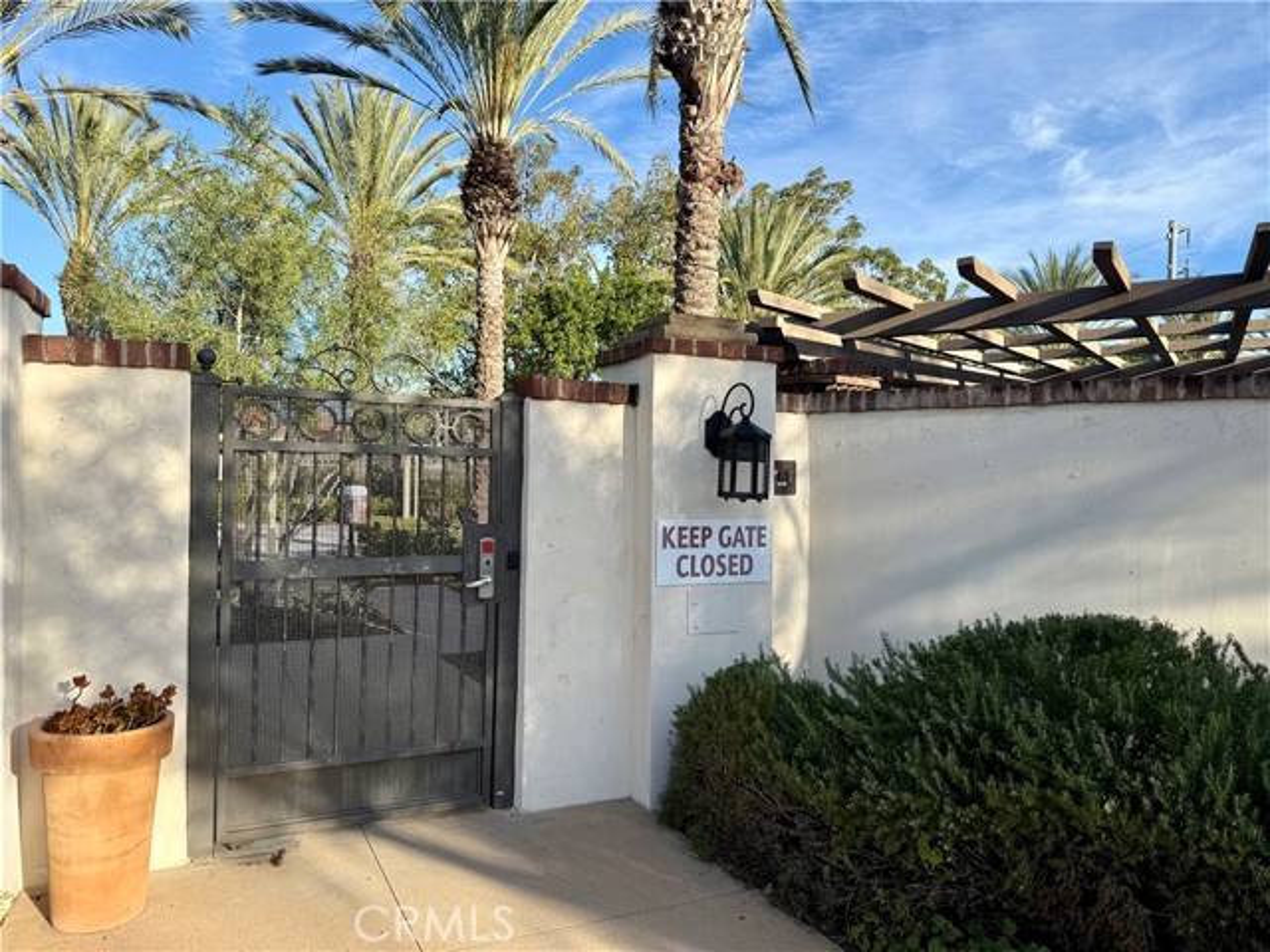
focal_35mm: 24
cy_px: 476
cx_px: 635
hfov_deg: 71.6
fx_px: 881
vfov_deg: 56.8
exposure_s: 1/2299
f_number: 1.78
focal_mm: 6.76
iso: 80
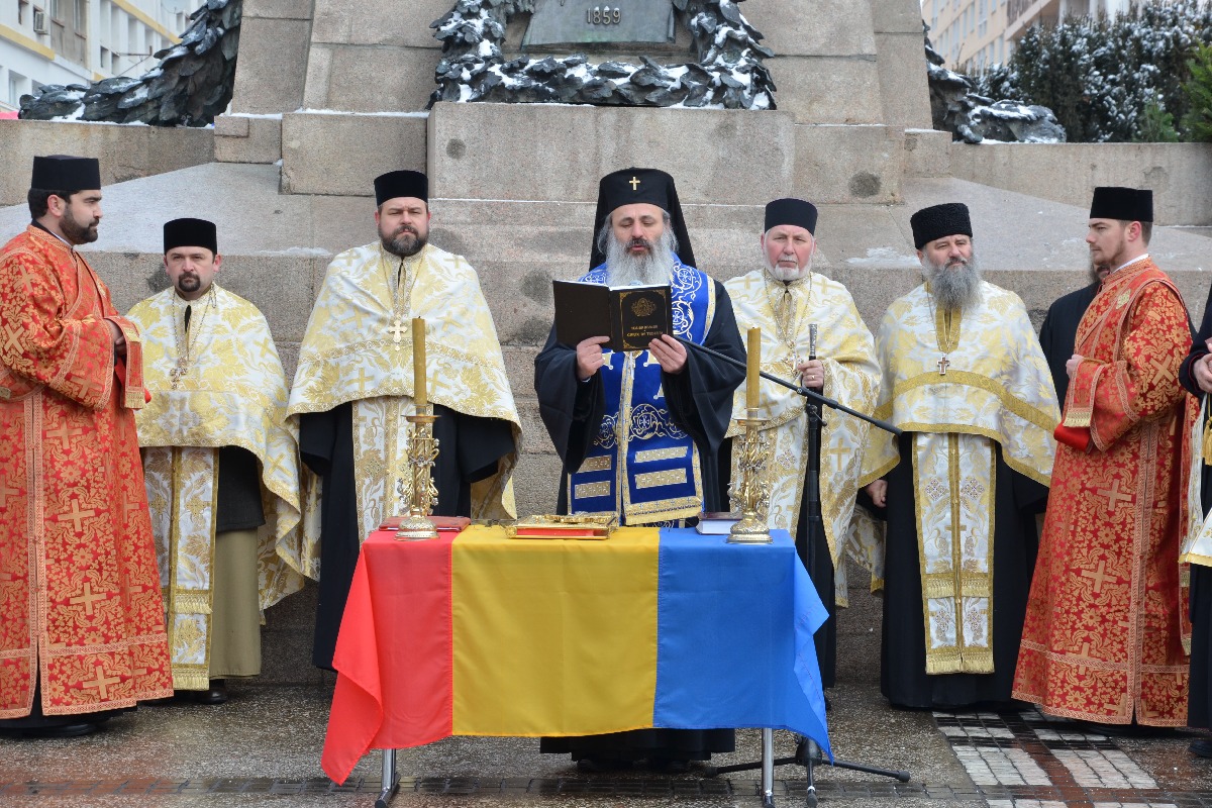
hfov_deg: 20.6
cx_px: 606
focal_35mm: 99
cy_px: 404
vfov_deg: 13.8
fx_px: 3333
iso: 320
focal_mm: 66
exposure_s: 1/250
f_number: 8
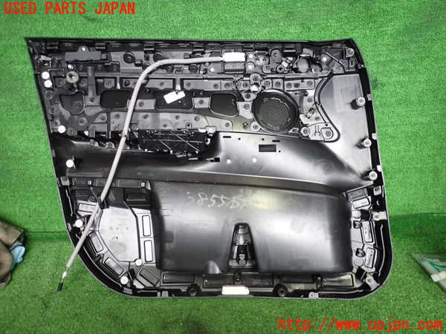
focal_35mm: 25
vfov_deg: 54.9
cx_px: 223
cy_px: 167
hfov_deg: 69.4
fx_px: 322
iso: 200
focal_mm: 4.5
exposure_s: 1/50
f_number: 2
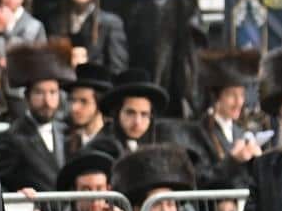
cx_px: -127
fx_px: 4265
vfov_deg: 2.8
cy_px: 268
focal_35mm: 524
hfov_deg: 3.8
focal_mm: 100
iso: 1000
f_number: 2.8
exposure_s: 1/320
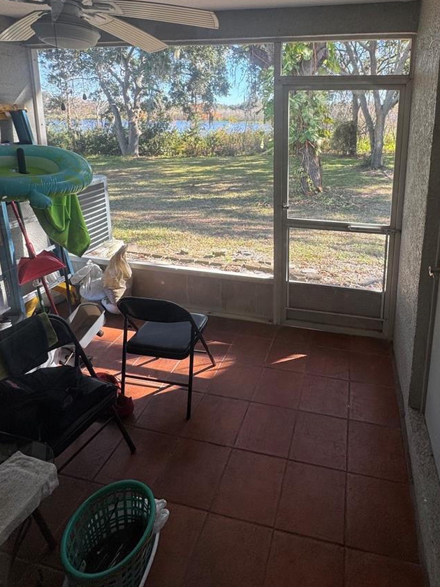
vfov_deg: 78.0
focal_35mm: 20
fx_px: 339
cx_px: 290
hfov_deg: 64.4
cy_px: 177
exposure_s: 1/99
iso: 40
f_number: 2.2
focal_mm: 2.22
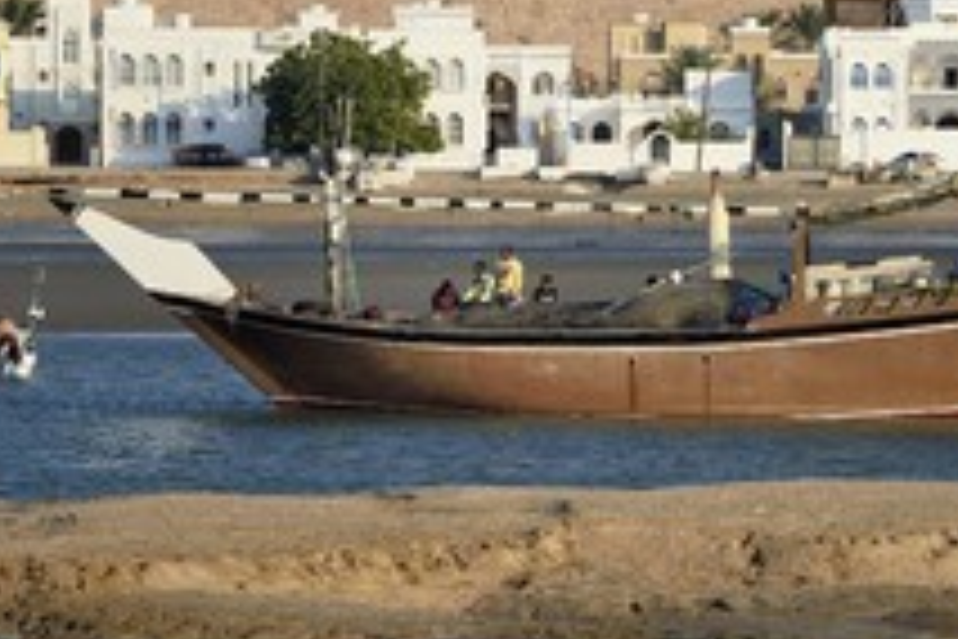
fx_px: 7105
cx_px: 533
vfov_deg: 5.1
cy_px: 302
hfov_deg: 7.7
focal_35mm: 267
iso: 200
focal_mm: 135
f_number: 9
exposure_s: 1/320
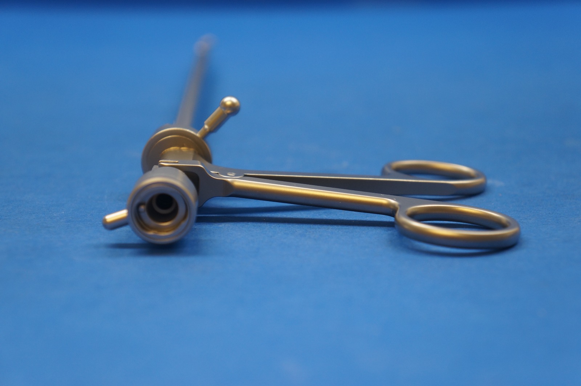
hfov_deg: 32.7
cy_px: 193
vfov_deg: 22.0
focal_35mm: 62
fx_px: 991
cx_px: 290
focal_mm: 41
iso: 400
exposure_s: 1/80
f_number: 4.5
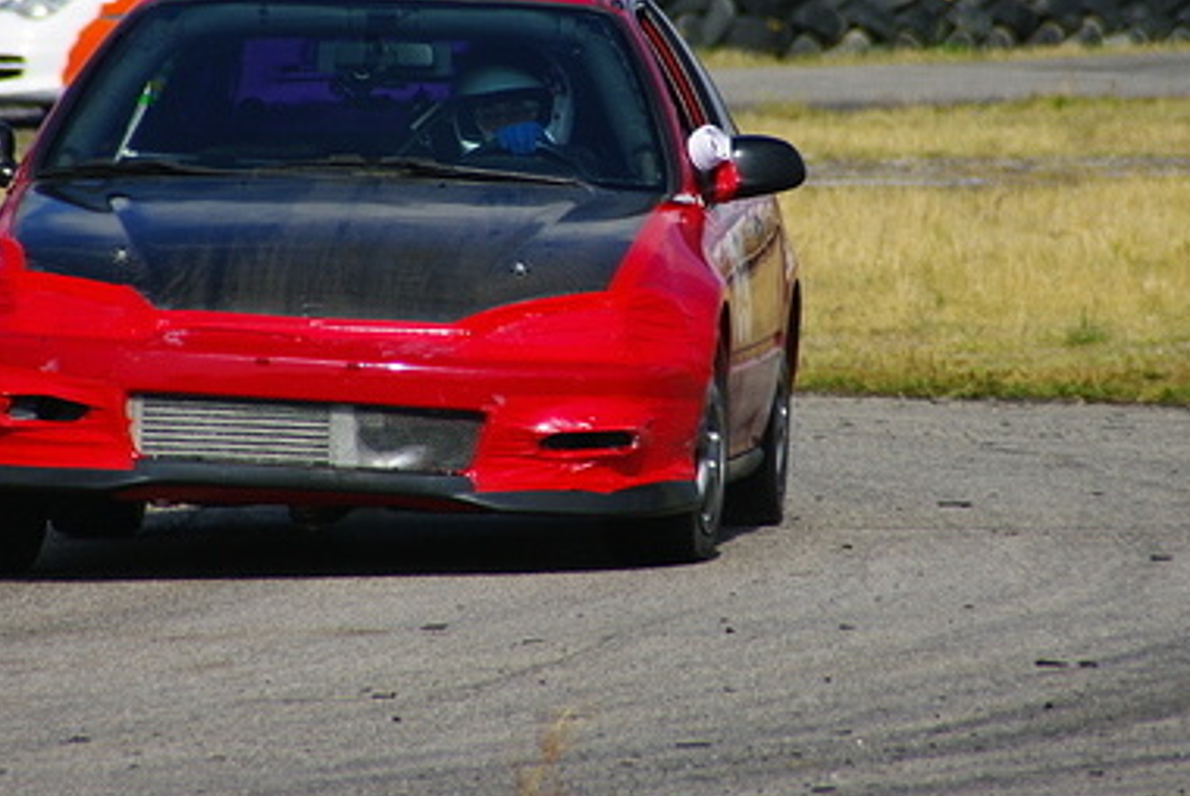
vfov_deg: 1.7
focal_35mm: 790
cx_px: 636
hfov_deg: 2.6
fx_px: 26133
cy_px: 204
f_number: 7.1
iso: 100
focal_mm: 250
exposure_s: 1/500
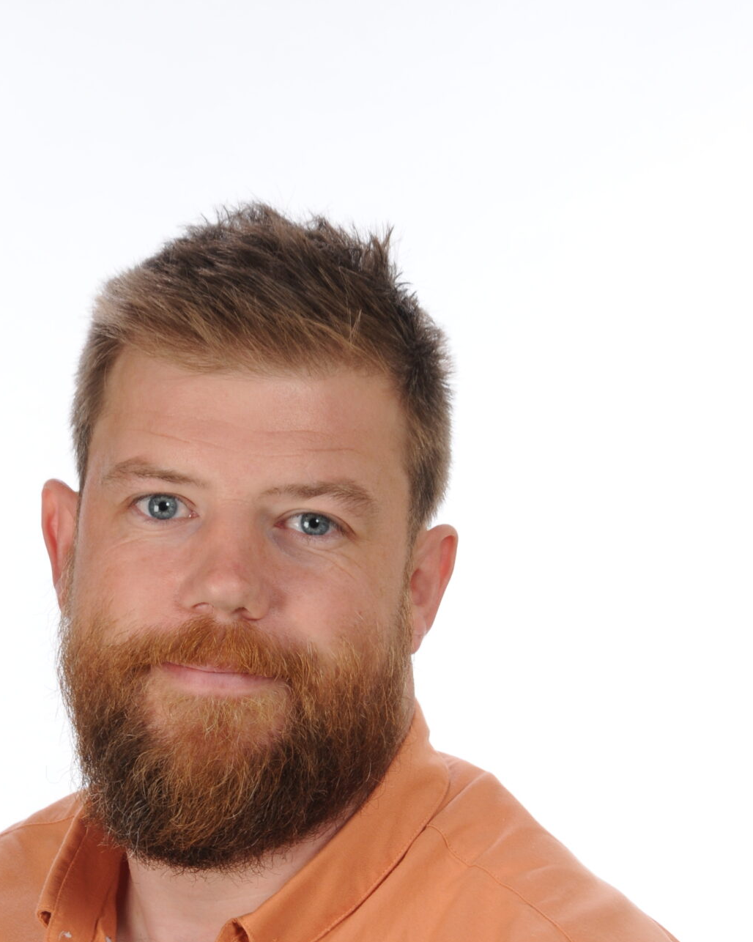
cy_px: 836
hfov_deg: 6.9
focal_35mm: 224
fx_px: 6243
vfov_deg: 8.6
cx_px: 215
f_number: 11
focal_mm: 80
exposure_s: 1/160
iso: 200
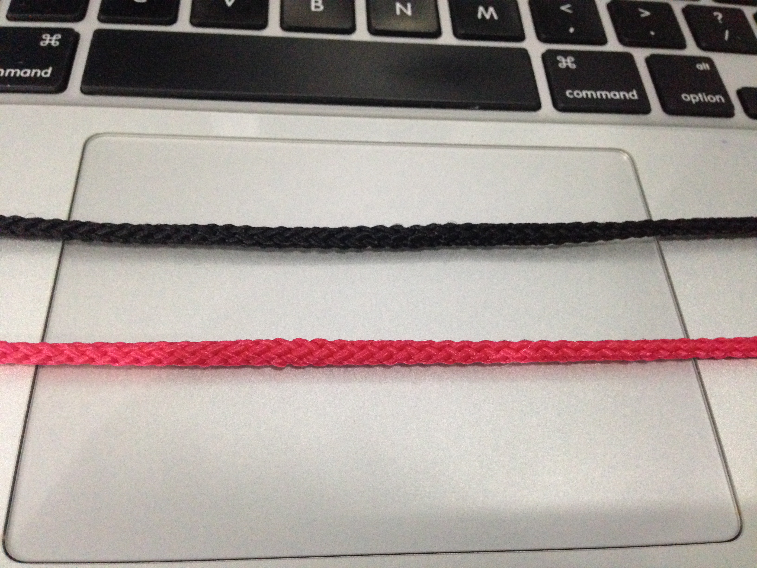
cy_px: 284
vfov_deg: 42.9
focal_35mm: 33
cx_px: 378
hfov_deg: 55.4
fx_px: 722
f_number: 2.4
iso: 640
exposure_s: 1/15
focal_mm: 4.12
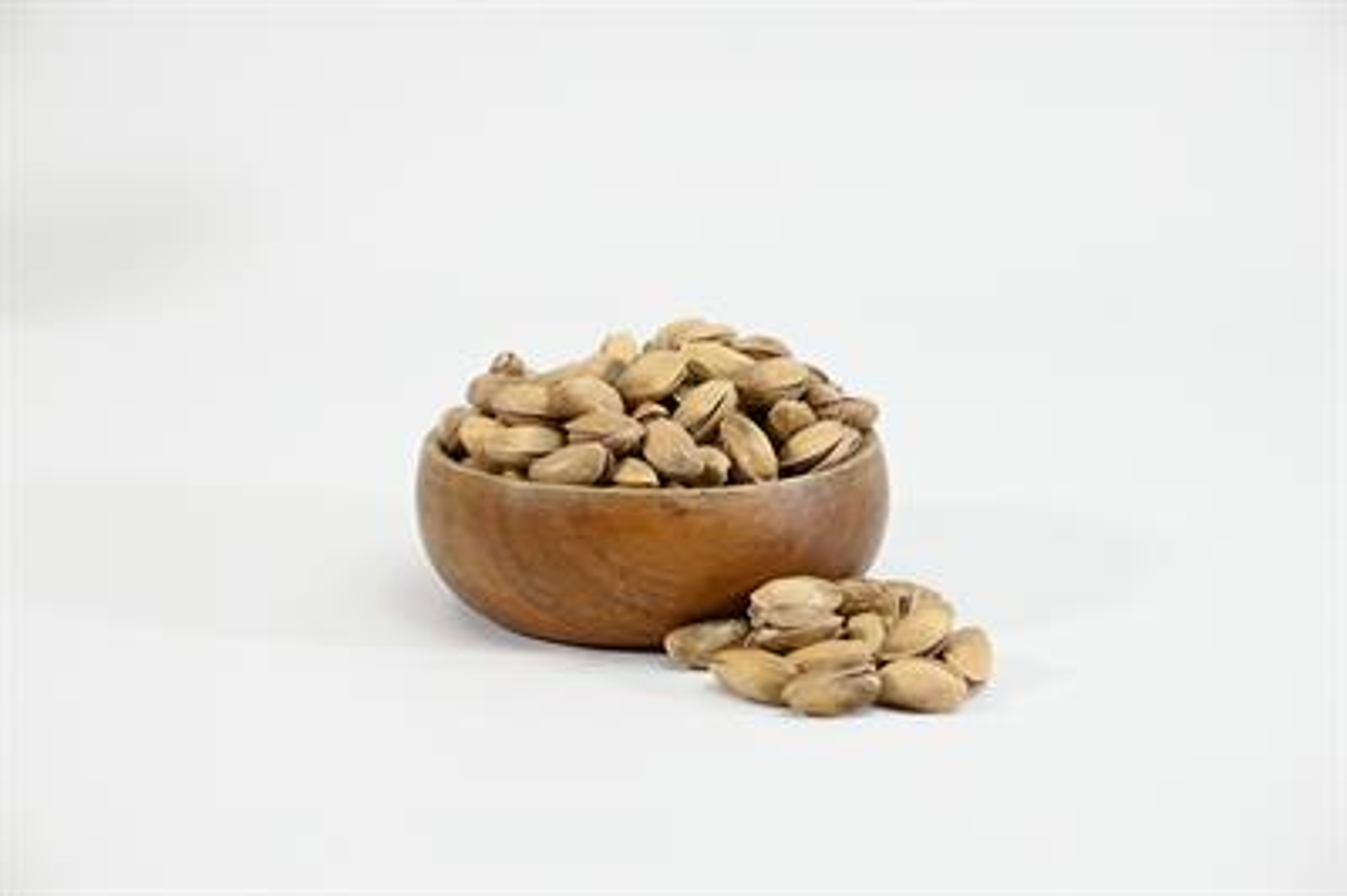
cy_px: 448
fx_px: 2804
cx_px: 674
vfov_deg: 18.2
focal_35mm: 75
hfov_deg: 27.0
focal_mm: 50
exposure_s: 1/80
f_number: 3.2
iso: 100
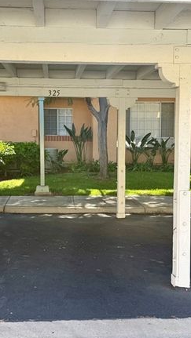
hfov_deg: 32.9
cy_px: 172
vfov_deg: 55.3
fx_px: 324
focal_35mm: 36
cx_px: 94
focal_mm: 6.76
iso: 80
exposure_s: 1/840
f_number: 1.78
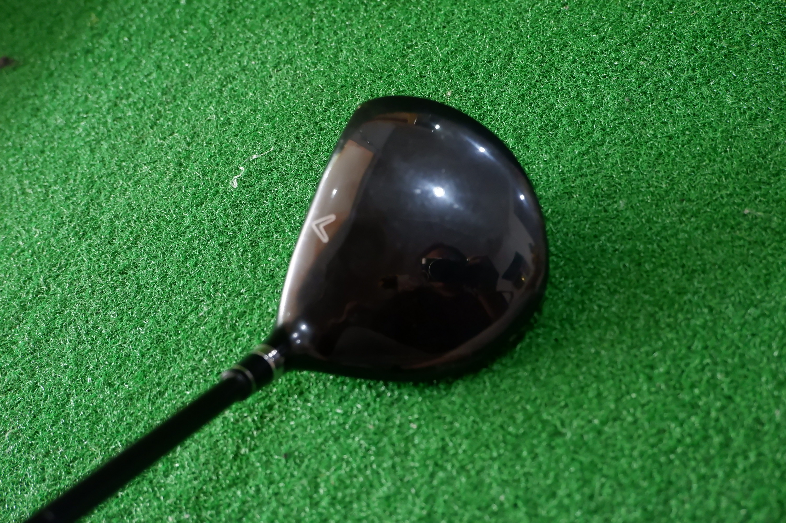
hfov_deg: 47.4
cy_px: 262
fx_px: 894
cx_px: 393
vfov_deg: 32.6
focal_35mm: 41
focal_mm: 27.1
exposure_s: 1/45
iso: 3200
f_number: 4.4
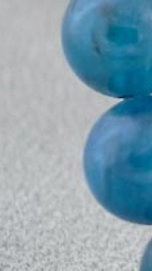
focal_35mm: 517
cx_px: 528
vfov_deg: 4.2
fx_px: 3715
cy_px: -20
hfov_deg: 2.3
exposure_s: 1/160
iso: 125
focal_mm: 22.48
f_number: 2.67
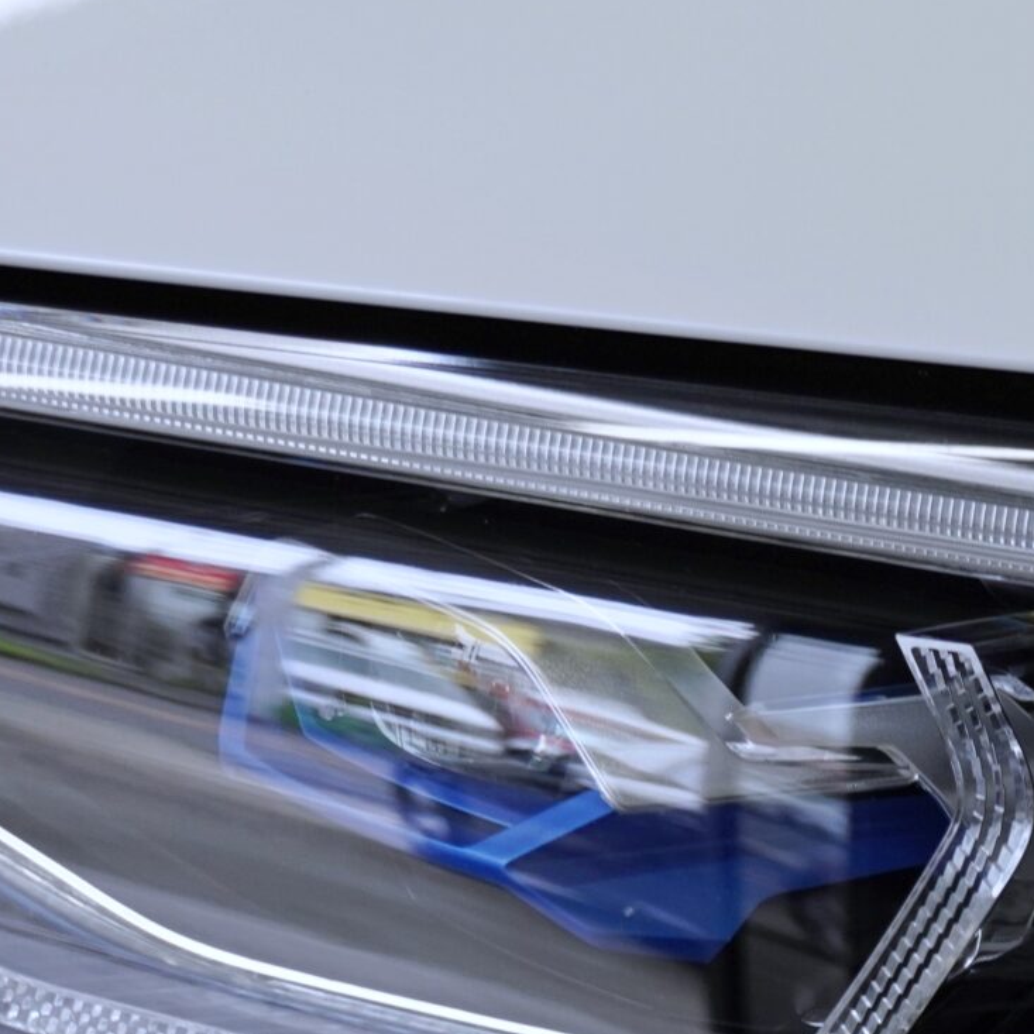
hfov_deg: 9.7
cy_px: 961
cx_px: 1298
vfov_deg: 9.8
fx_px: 6015
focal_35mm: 178
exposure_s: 1/80
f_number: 5.6
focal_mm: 40
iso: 320
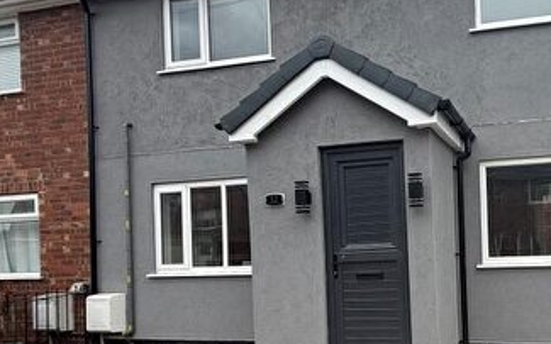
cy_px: 245
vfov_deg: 38.7
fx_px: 480
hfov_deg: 54.9
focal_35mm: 32
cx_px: 453
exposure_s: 1/830
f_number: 2.2
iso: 50
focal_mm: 2.22
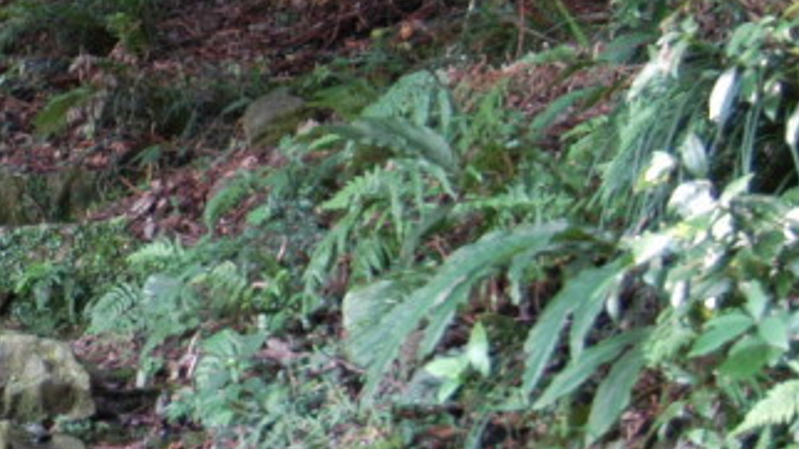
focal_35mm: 120
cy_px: 158
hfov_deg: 16.5
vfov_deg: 10.1
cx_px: -360
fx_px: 2542
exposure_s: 1/20
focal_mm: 24
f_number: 3.5
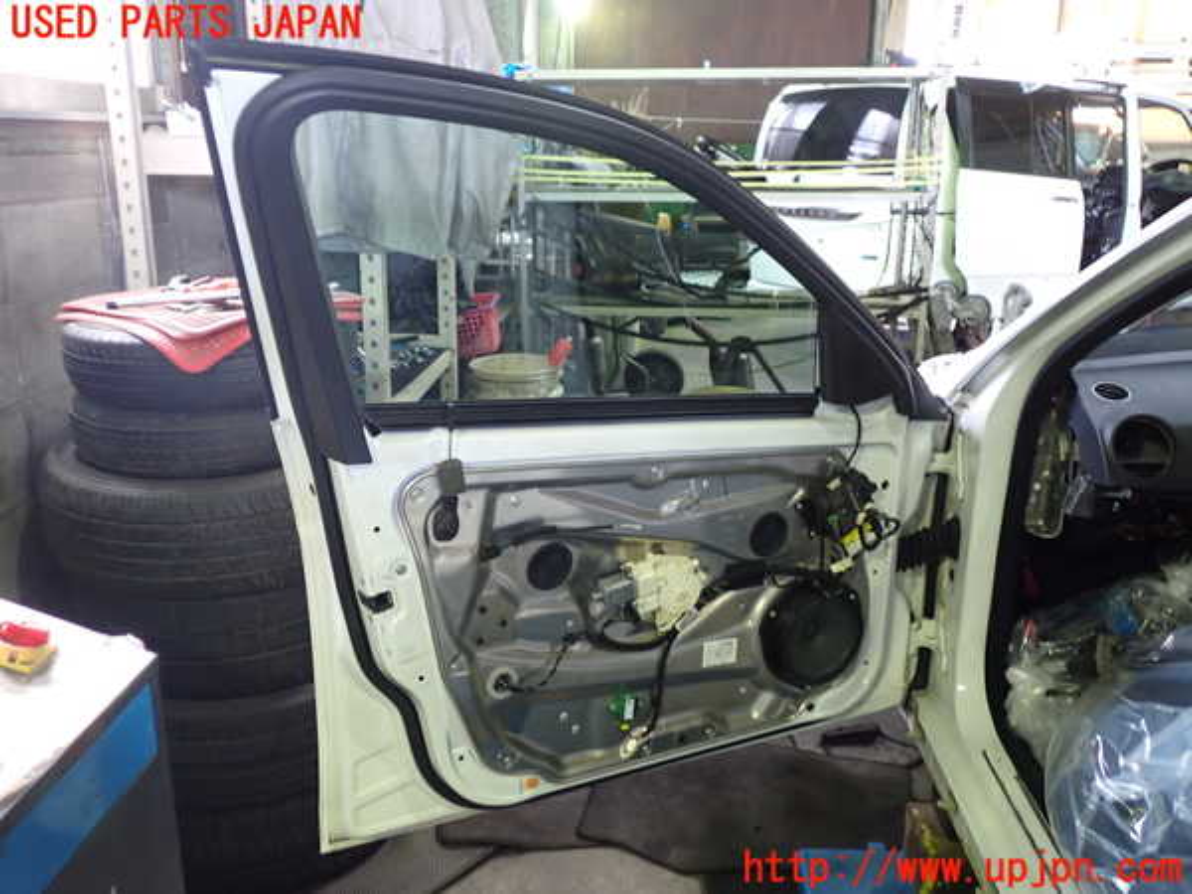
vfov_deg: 46.8
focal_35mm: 30
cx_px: 596
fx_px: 1033
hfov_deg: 60.0
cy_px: 447
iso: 320
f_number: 2.3
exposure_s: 1/30
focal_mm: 5.4
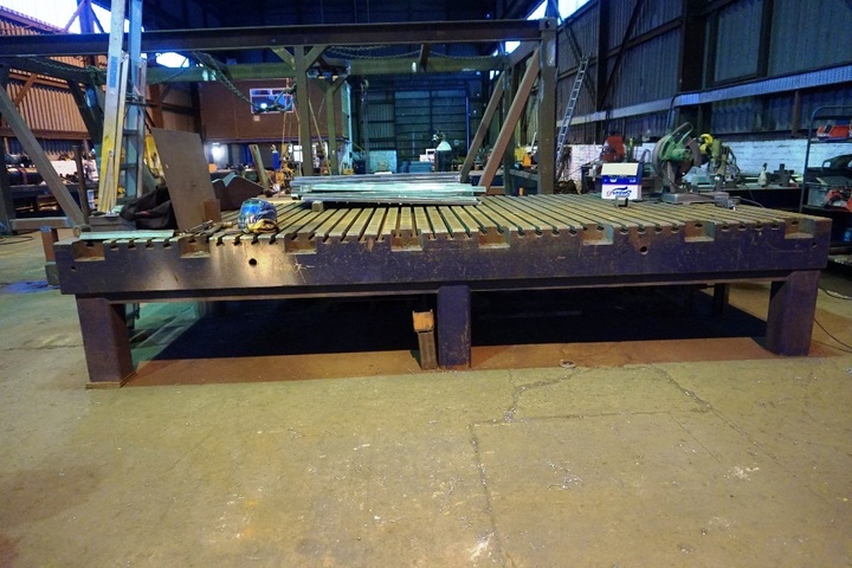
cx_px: 426
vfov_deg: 53.1
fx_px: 568
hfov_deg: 73.7
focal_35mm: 24
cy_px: 284
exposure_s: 1/80
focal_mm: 16
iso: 3200
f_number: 3.5
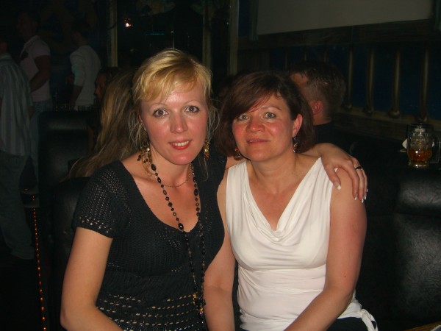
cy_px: 166
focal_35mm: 38
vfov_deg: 37.7
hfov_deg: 49.0
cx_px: 220
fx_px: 484
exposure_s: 1/60
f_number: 2.8
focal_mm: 7.9
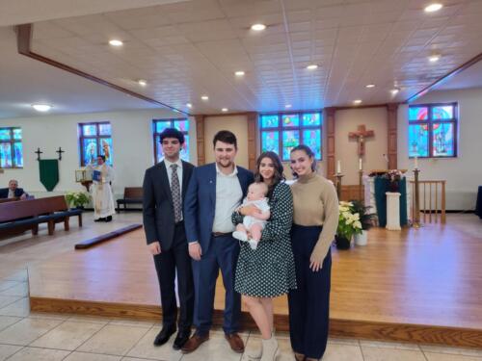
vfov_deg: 58.9
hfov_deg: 73.9
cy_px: 180
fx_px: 320
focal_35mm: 23
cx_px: 241
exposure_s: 1/120
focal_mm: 5.56
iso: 981
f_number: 1.8
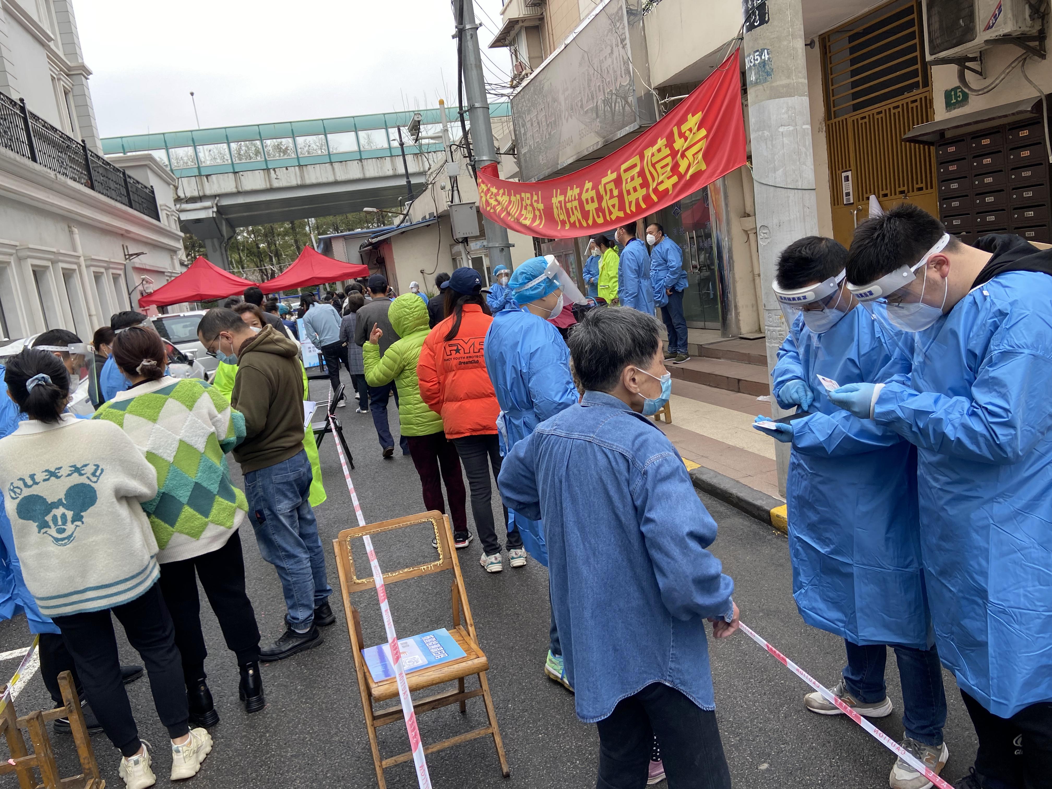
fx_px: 790
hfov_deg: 67.3
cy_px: 394
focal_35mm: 26
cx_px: 526
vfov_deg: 53.1
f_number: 1.8
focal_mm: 4.25
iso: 32
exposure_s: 1/125
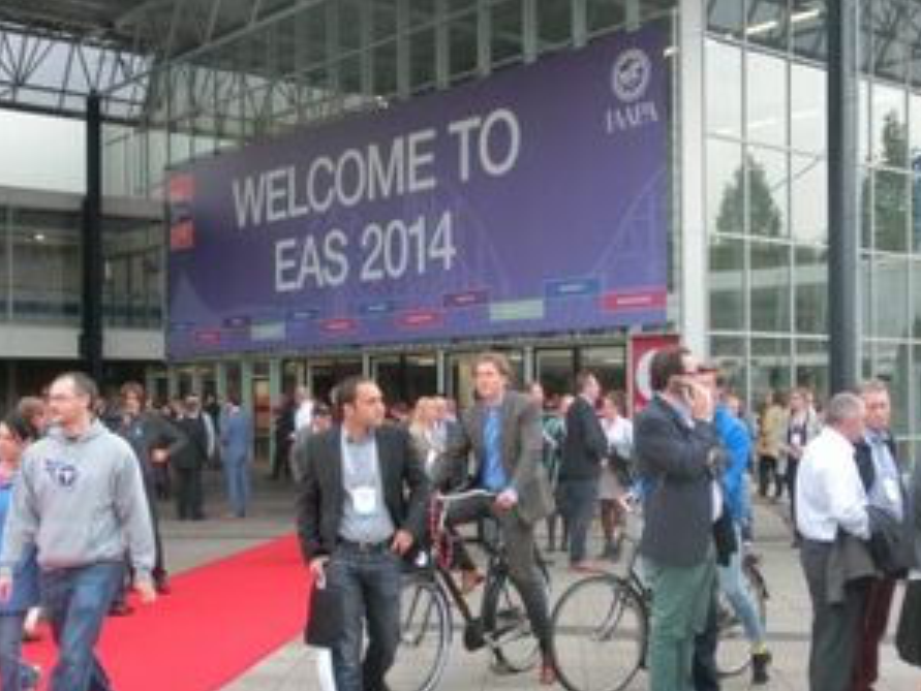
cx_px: 431
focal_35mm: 46
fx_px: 1224
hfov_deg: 41.2
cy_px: 390
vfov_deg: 31.5
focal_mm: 6.67
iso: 250
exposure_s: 1/125
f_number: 3.9
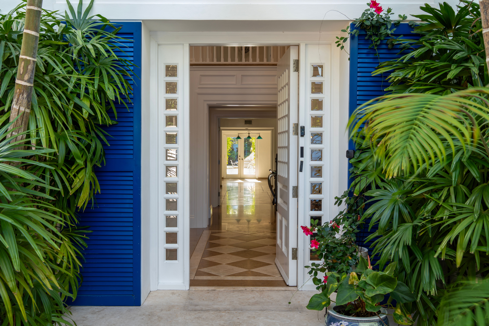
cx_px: 244
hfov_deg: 53.1
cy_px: 163
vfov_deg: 36.9
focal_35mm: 36
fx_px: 489
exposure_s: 1/5
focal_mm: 36
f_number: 11
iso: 100
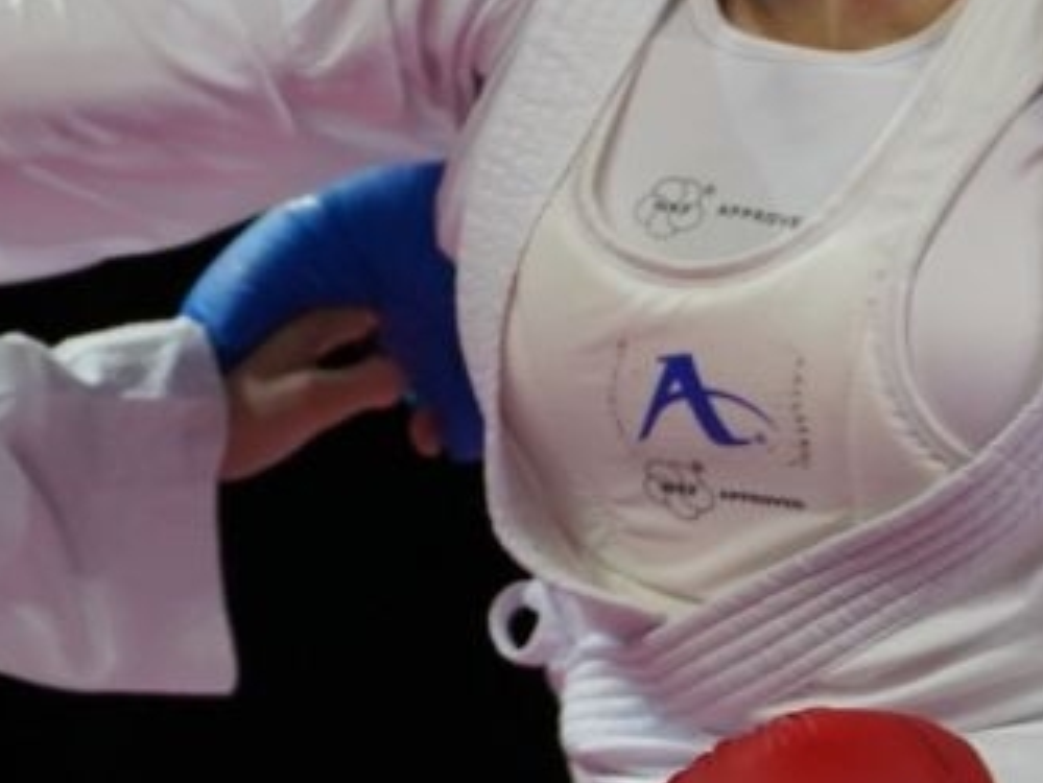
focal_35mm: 1029
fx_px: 31016
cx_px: 529
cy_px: 119
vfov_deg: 1.4
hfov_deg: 1.9
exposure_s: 1/1000
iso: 1250
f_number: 2.8
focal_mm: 198
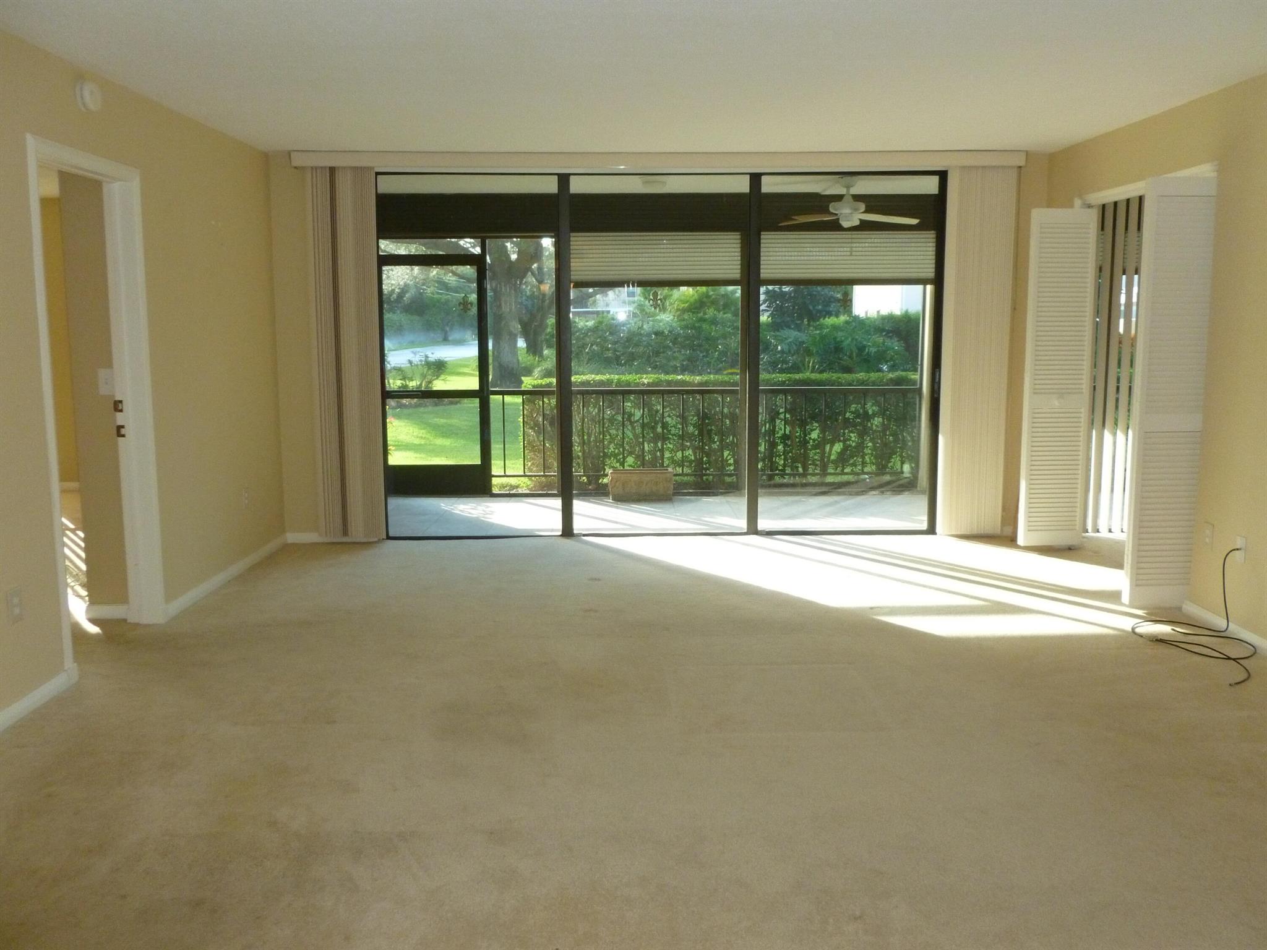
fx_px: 1025
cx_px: 634
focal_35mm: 28
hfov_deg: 63.4
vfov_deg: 49.7
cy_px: 475
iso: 320
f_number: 3.3
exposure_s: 1/60
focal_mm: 5
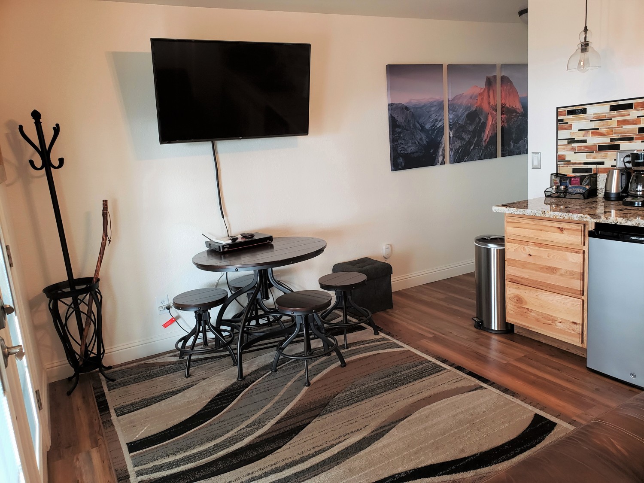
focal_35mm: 26
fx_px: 484
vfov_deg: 53.1
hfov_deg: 67.3
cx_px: 322
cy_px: 242
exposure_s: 1/40
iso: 250
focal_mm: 4.3
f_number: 2.4
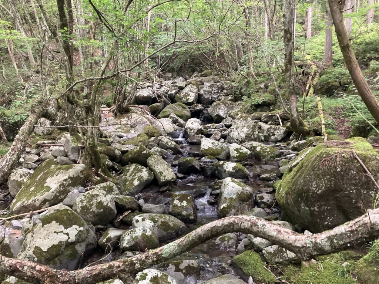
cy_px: 142
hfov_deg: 63.4
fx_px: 307
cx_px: 190
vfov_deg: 49.7
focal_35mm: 28
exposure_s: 1/60
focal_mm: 3.99
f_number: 1.8
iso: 250
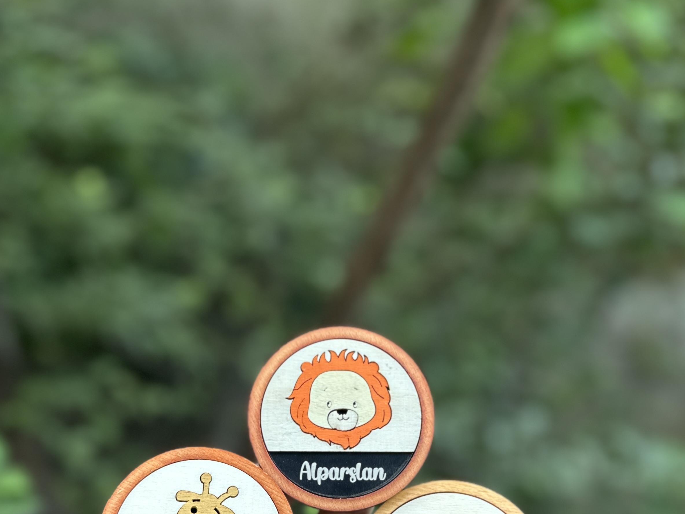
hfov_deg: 45.7
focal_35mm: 41
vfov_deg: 33.2
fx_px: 811
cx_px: 304
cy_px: 468
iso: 125
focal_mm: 6.86
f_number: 1.78
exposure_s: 1/100
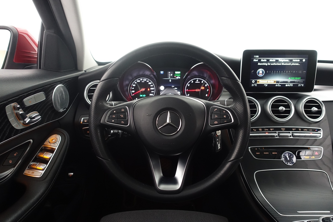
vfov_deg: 53.1
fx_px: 222
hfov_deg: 73.7
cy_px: 111
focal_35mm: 24
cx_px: 166
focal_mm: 8.8
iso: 1000
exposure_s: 1/25
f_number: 2.5
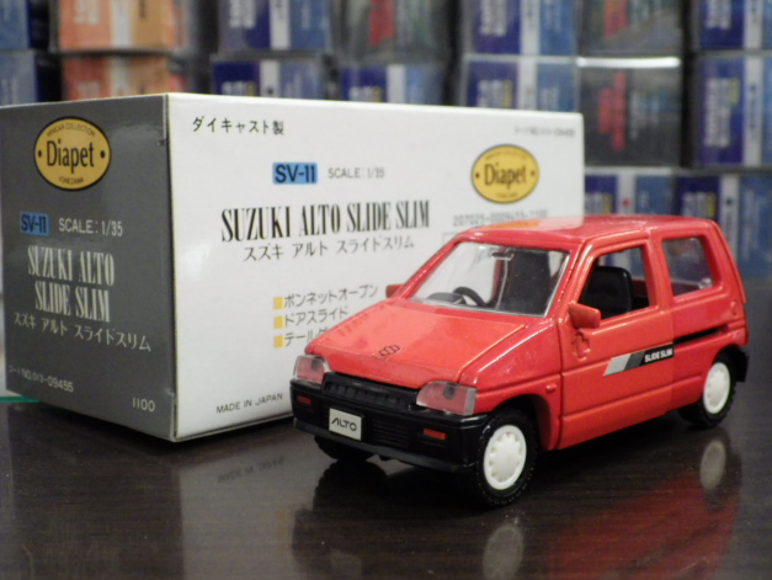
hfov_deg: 37.5
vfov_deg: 28.6
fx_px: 1138
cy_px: 289
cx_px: 383
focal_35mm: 51
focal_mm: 9
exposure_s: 1/45
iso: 800
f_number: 3.8
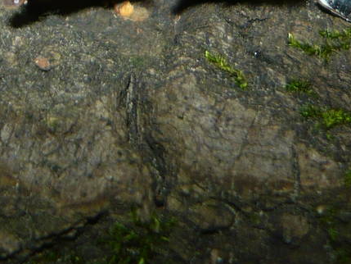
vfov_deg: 11.2
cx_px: -92
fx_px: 1248
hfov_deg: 15.3
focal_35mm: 123
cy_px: -224
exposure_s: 1/30
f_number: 2.8
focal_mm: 5.5
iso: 100
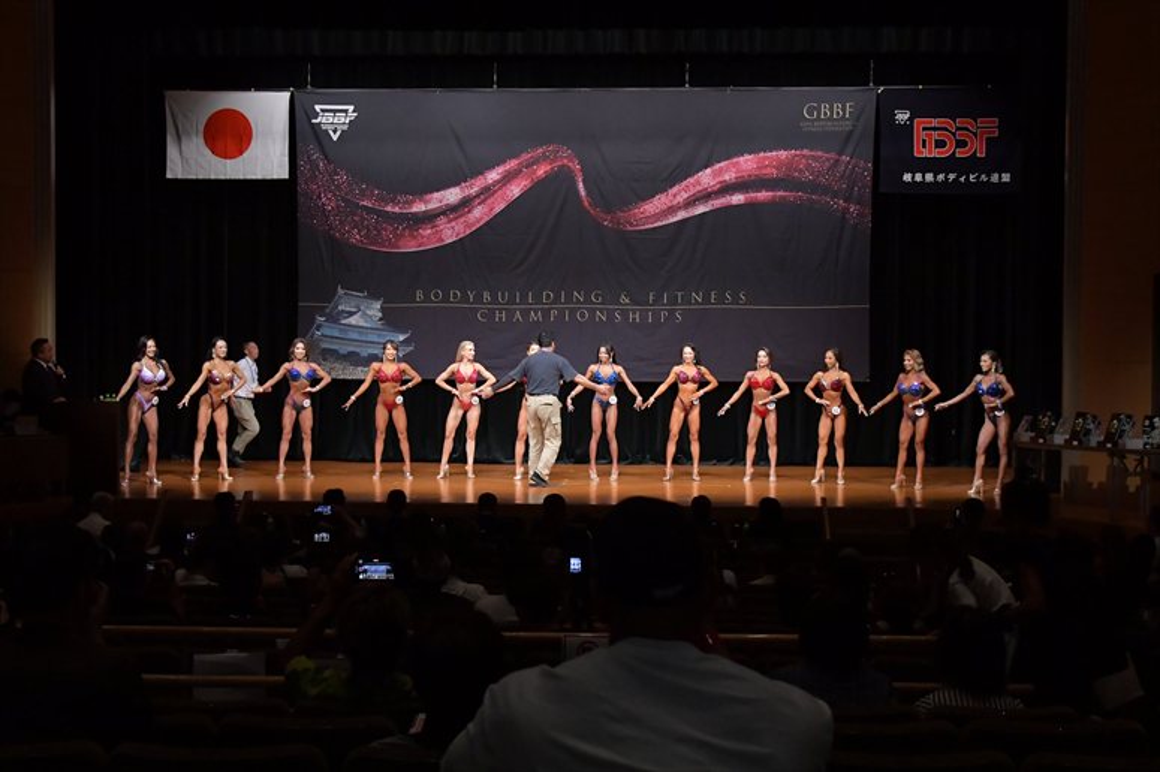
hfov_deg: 33.4
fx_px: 1932
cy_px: 386
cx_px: 580
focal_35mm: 60
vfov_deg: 22.6
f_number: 5.6
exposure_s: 1/400
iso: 5000
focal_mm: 40
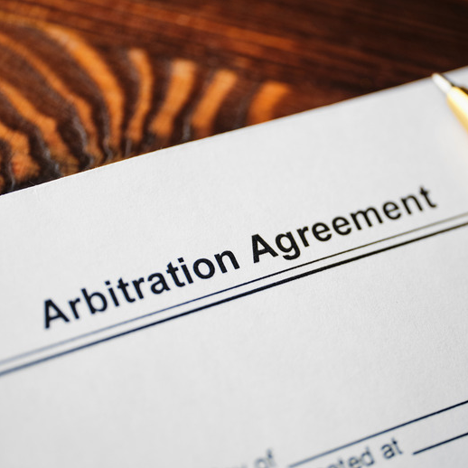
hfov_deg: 18.1
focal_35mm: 96
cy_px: 234
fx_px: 1468
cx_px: 250
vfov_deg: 18.1
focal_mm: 50
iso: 200
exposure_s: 1/125
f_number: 3.2
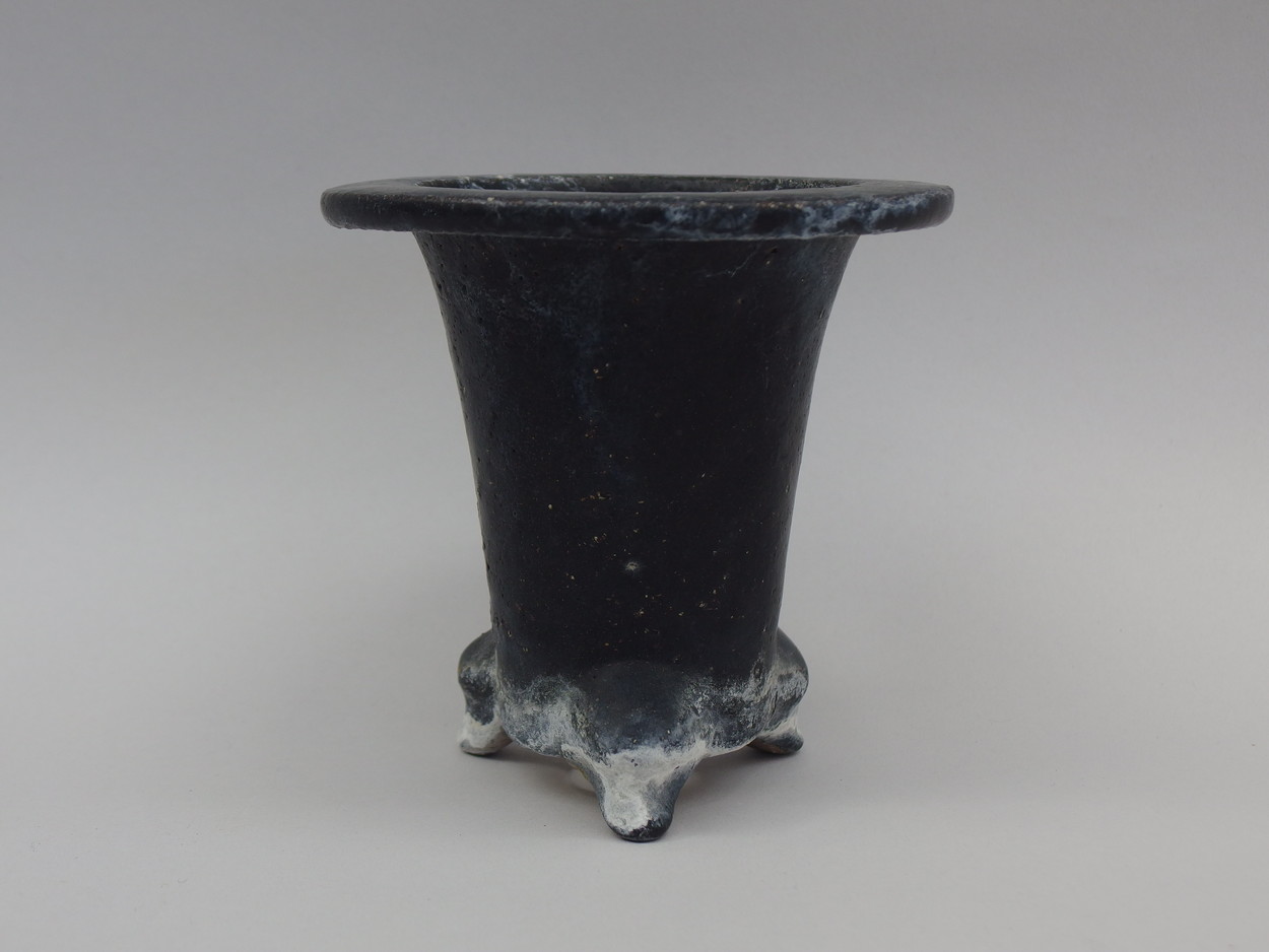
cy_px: 476
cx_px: 634
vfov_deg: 24.4
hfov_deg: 32.2
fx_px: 2200
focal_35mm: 60
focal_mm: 12.8
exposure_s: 1/80
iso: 100
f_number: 2.8
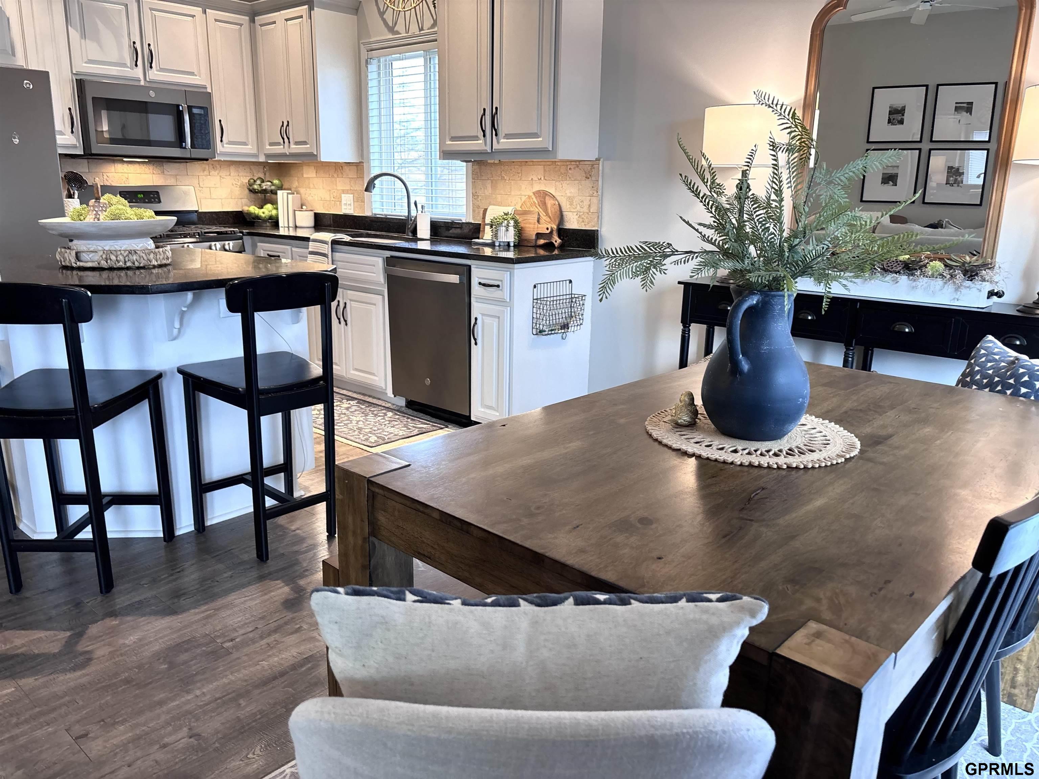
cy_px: 390
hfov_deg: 67.3
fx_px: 780
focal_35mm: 26
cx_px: 520
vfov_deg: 53.1
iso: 200
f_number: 1.6
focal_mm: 5.96
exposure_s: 1/60
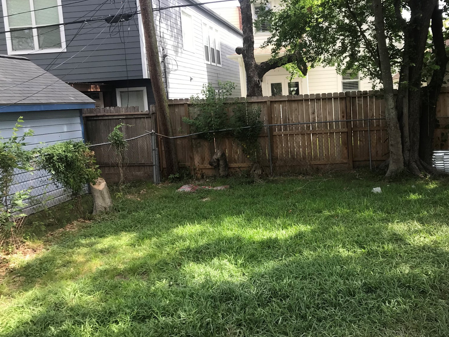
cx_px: 292
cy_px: 157
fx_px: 493
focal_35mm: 38
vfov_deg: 37.7
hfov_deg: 48.3
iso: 20
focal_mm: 3.99
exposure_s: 1/267
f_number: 1.8
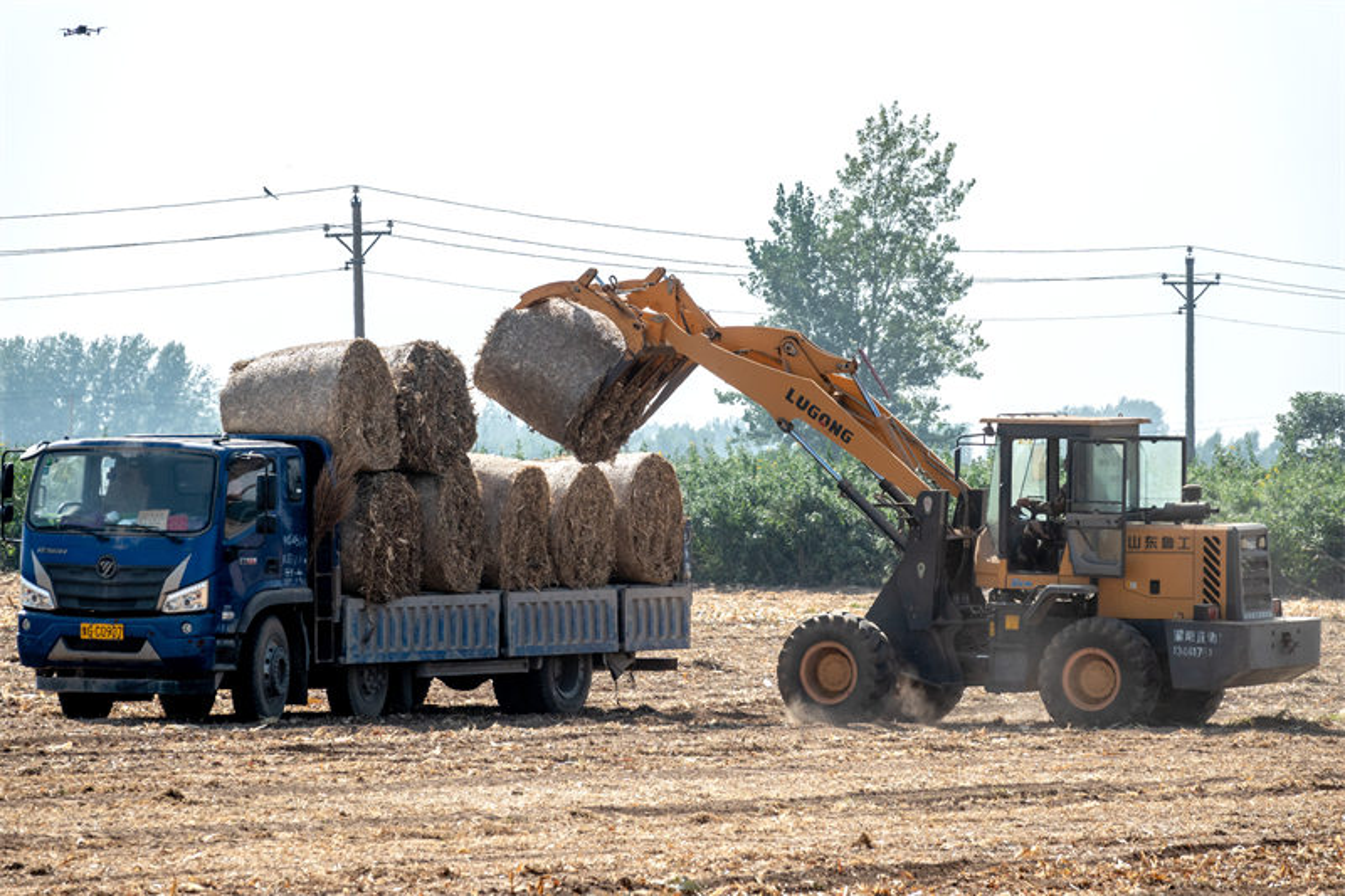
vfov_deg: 5.2
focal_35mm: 266
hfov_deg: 7.7
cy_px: 448
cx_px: 672
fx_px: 9935
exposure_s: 1/640
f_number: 5
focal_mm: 97.49
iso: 100
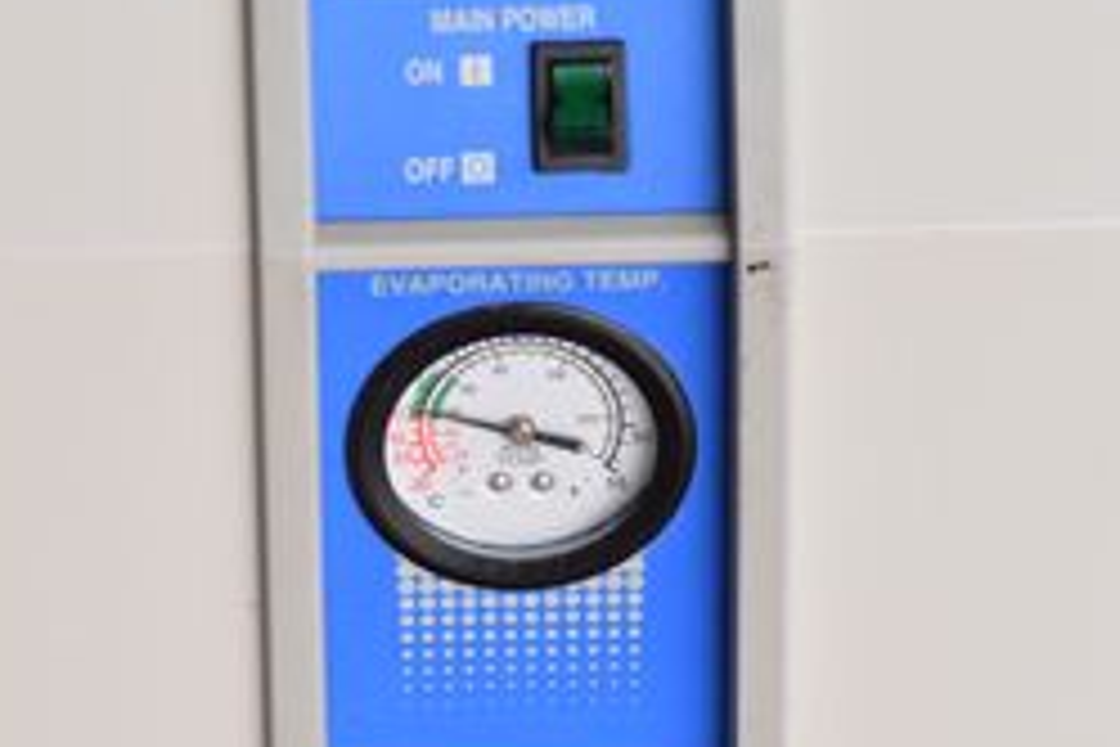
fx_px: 8057
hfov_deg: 8.0
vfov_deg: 5.3
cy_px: 477
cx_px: 562
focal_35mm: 259
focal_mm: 86
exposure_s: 1/125
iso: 1250
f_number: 6.3
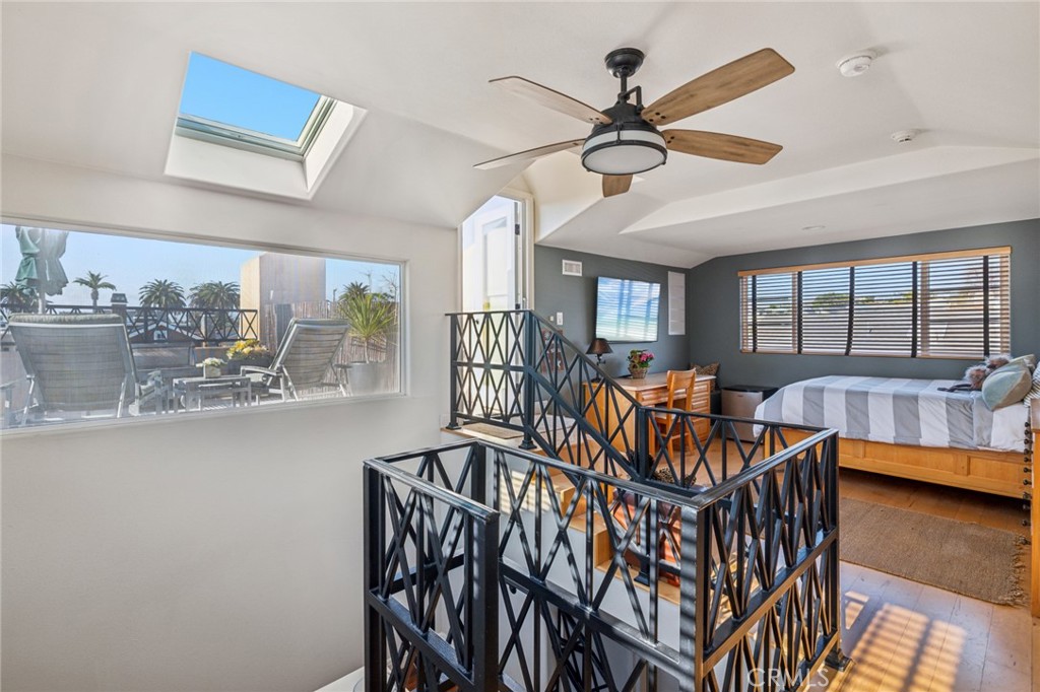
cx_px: 520
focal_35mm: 16
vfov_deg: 73.7
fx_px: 462
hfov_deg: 96.8
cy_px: 346
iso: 200
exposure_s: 1/40
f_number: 9
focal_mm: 16
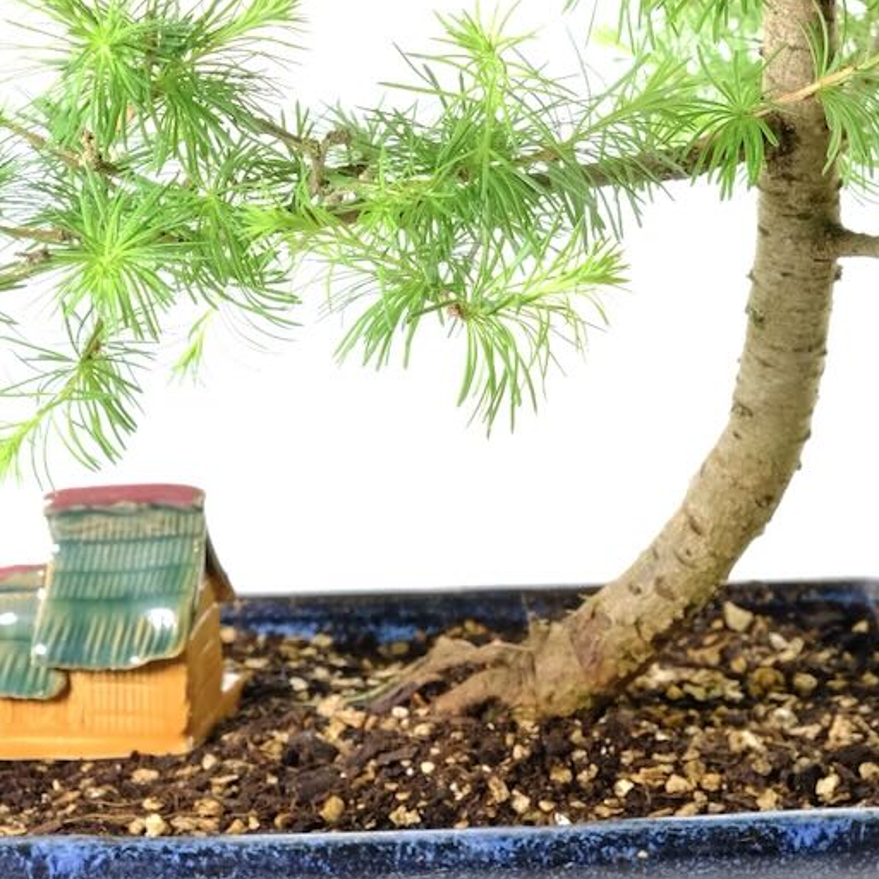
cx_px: 431
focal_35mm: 155
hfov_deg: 11.3
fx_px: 4453
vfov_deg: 11.2
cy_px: 77
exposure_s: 1/30
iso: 1600
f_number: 8
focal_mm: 48.5
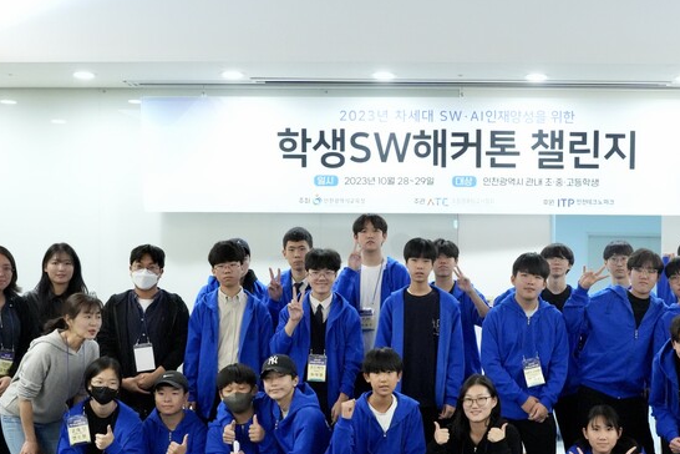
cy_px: 293
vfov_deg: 26.4
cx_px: 447
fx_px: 963
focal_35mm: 51
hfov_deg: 38.5
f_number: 8
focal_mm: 29
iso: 12800
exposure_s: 1/100
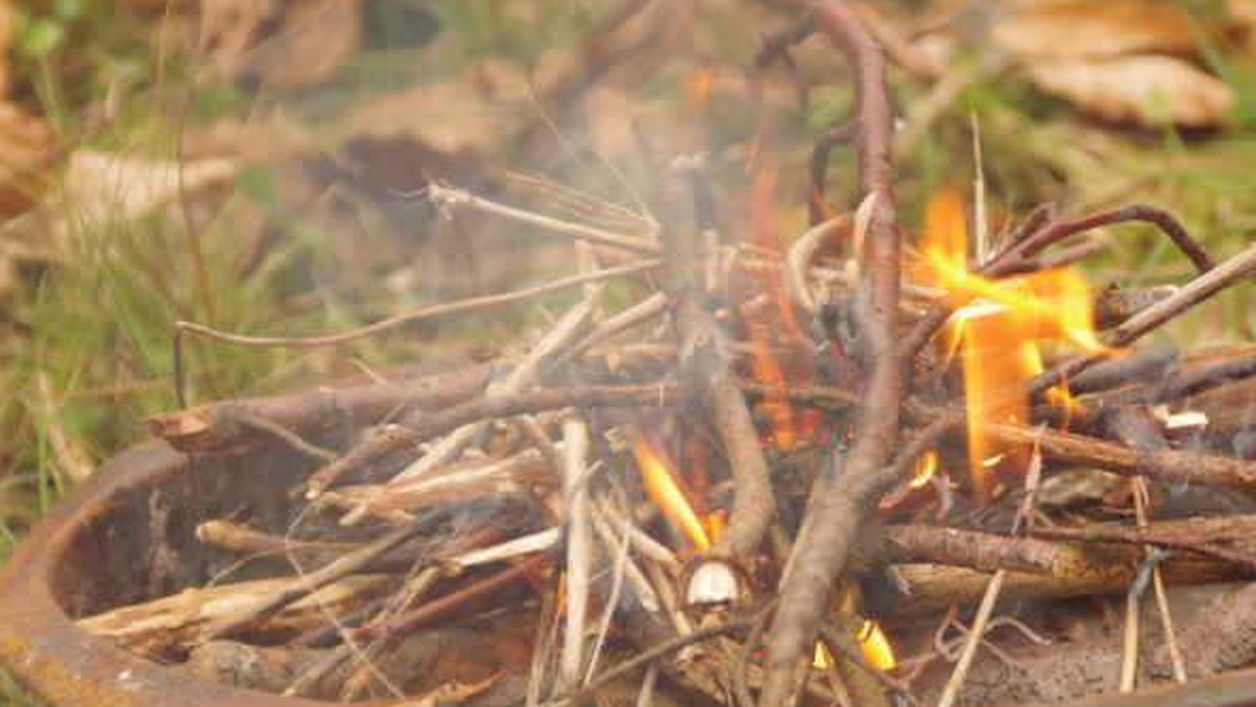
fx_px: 13623
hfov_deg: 5.3
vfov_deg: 3.0
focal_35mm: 409
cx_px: 847
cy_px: 470
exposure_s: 1/200
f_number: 5.6
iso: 800
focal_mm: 150
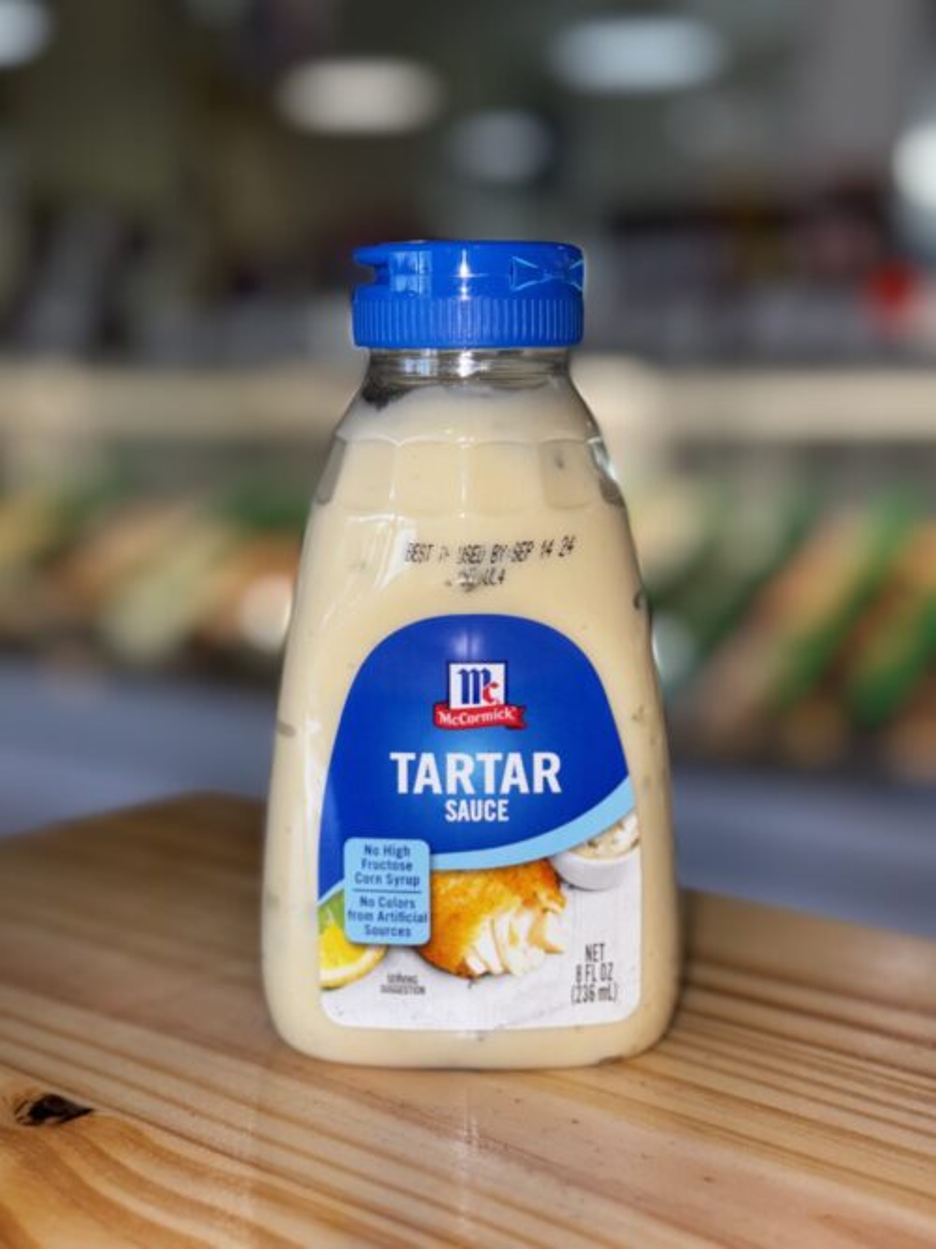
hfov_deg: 30.3
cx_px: 468
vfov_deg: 39.7
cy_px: 624
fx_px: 1731
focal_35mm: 48
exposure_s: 1/290
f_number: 1.78
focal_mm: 6.76
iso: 50
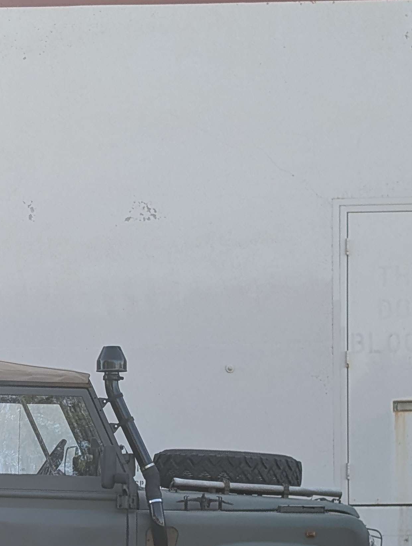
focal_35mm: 121
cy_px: 532
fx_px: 1915
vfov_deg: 16.0
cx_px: -63
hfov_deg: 12.0
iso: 20
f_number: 1.68
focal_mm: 6.9
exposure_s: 1/325
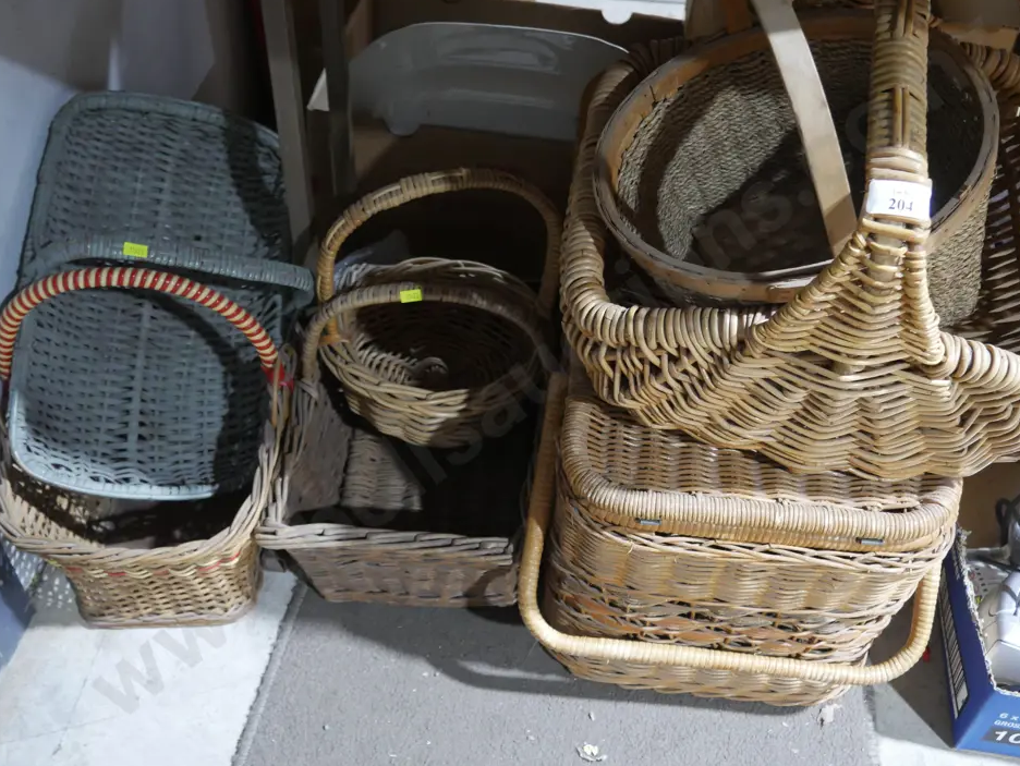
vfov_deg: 40.7
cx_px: 548
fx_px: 1032
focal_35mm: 35
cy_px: 369
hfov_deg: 52.6
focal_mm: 16
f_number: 3.6
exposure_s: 1/60
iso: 2000
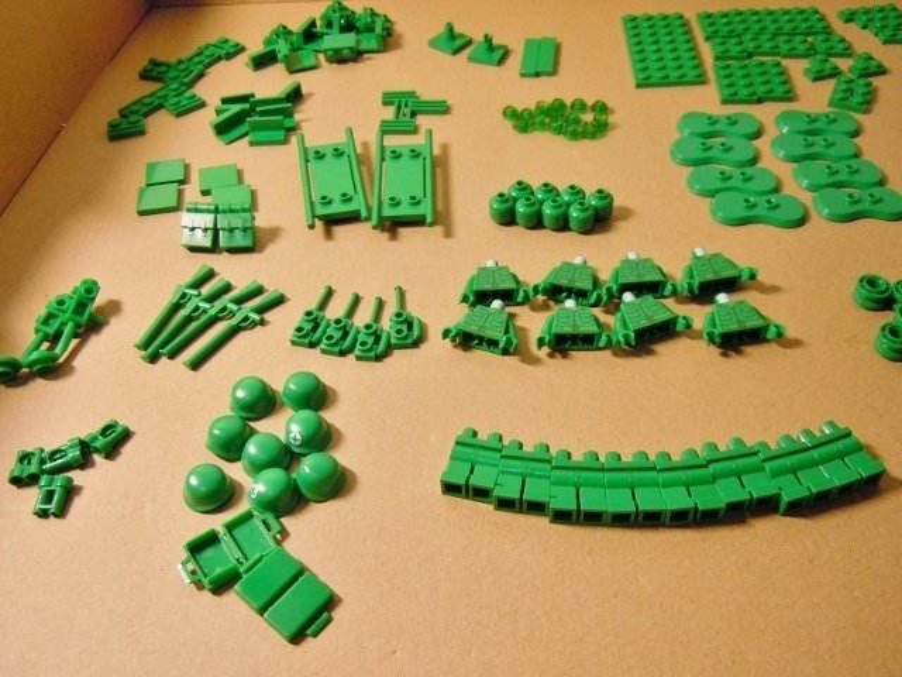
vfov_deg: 46.8
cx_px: 451
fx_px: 782
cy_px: 338
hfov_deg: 60.0
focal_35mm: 30
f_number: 3.5
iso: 400
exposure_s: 1/30
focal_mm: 5.4
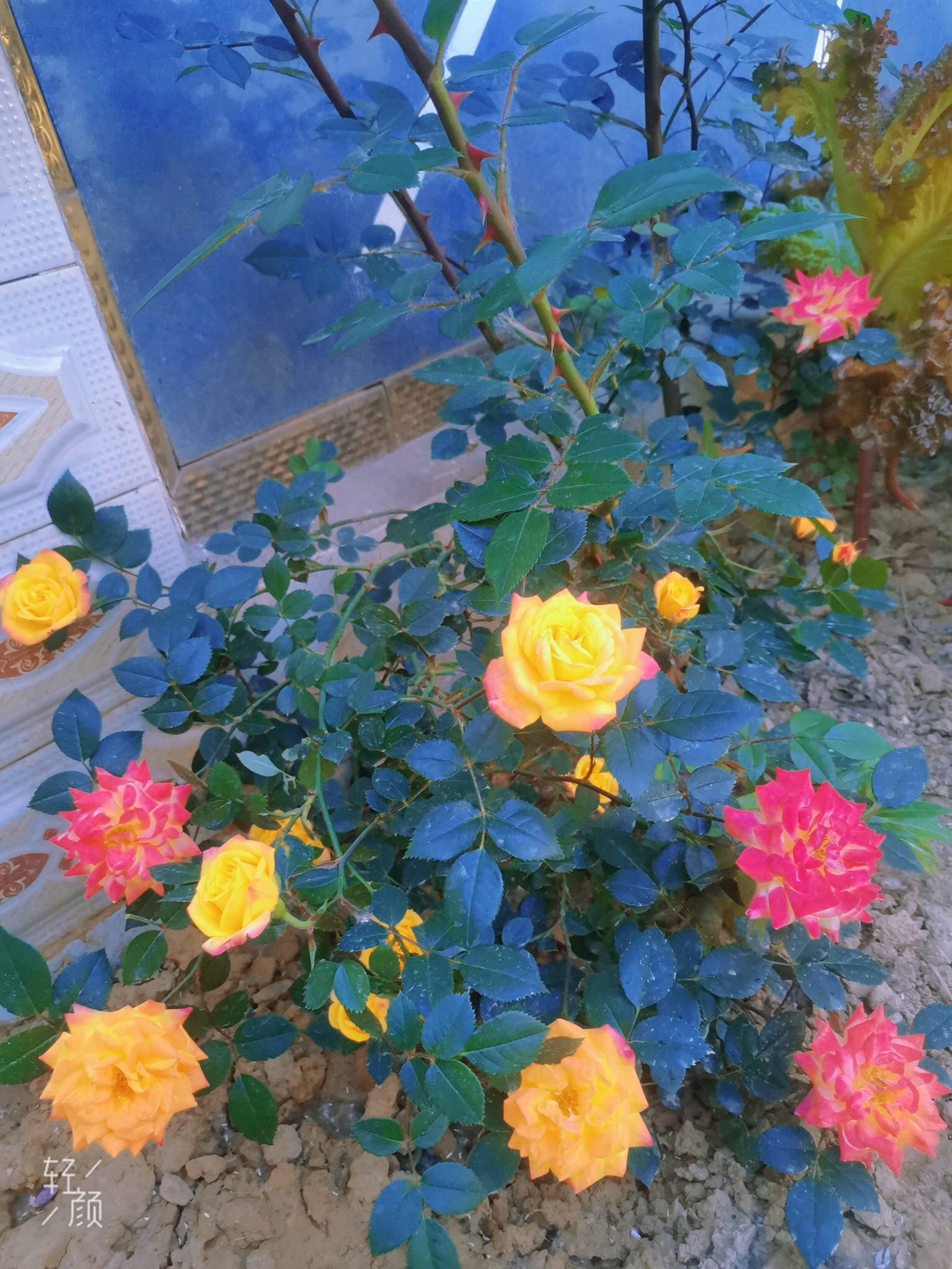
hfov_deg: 53.1
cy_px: 634
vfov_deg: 67.3
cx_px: 476
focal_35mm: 26
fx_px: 953
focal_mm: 4.75
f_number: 1.8
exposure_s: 1/100
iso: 357
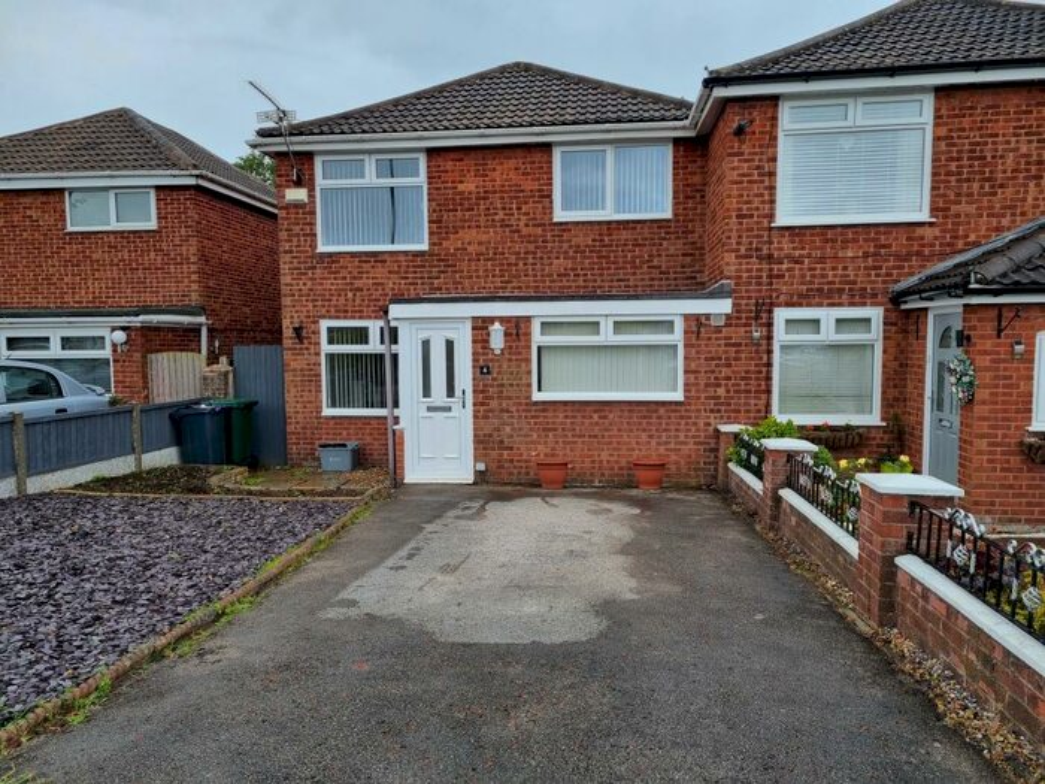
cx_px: 522
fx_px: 785
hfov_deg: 67.3
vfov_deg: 53.1
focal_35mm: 26
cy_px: 392
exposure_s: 1/452
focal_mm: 5.4
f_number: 1.8
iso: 50
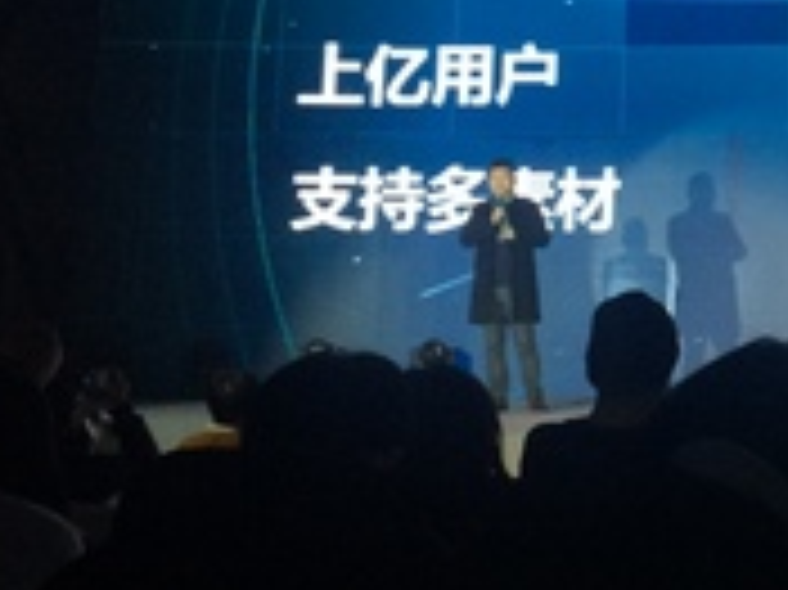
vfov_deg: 17.5
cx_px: 1004
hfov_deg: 21.5
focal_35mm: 83
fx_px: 1888
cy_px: 79
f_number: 2.2
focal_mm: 4.15
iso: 40
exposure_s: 1/30
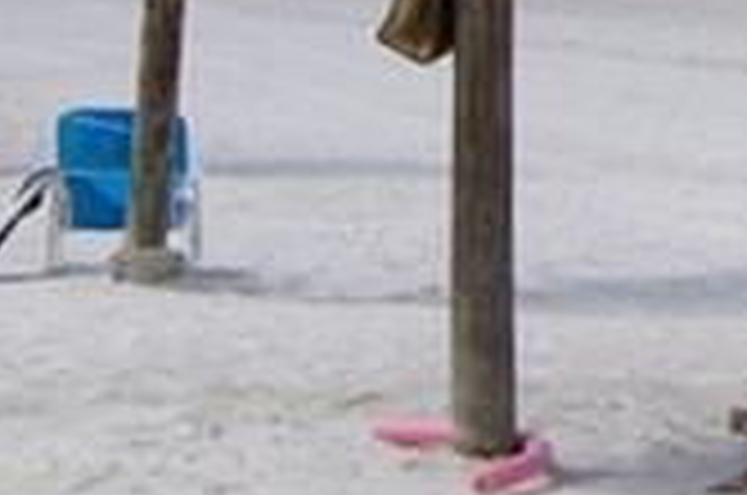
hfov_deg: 6.2
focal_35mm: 324
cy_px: -909
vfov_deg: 4.1
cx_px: 1570
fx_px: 6712
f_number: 13
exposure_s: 1/250
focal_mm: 35
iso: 100
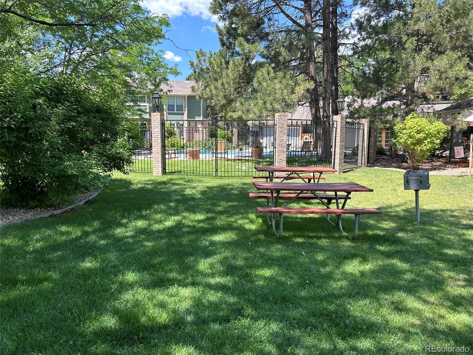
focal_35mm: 26
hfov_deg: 67.3
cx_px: 236
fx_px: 355
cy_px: 178
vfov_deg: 53.1
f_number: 1.5
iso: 50
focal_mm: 5.7
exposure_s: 1/791
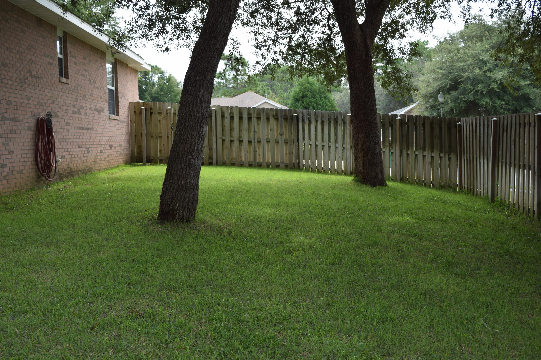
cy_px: 180
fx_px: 609
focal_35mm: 40
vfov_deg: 33.0
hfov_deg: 47.9
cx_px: 270
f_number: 6.3
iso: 100
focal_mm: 27
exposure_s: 1/160
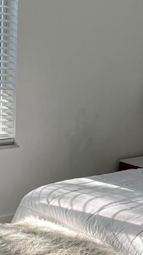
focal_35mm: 79
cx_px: 63
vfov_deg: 26.6
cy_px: 184
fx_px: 532
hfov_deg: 15.3
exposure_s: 1/120
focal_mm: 5.1
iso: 50
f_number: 1.6
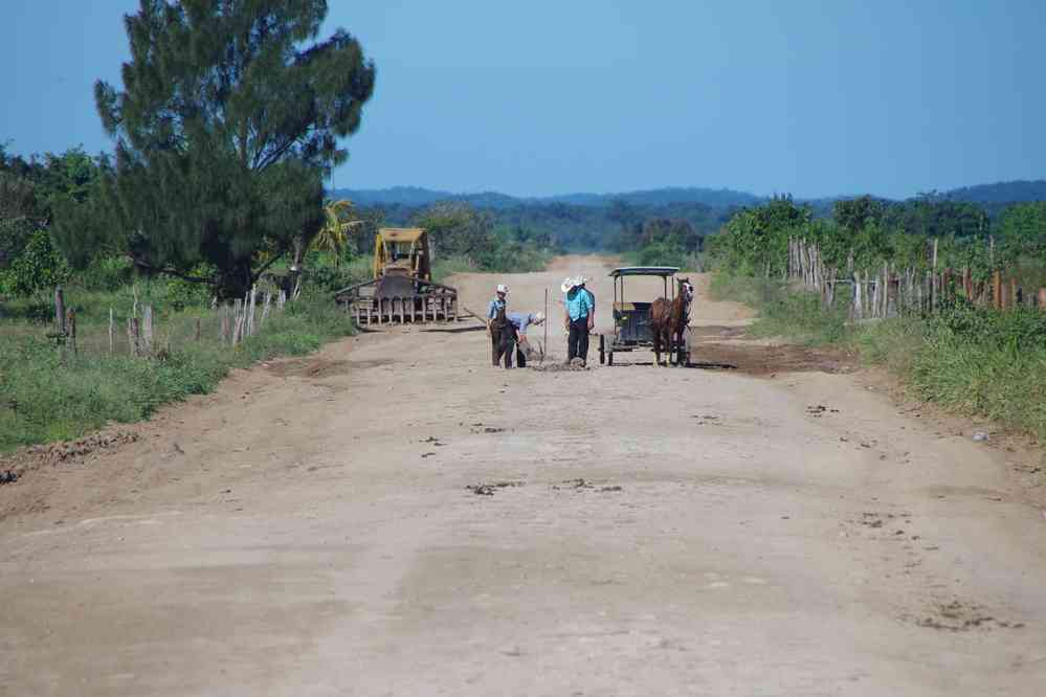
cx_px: 523
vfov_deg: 3.7
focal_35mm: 375
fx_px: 10895
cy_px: 348
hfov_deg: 5.5
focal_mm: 250
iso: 400
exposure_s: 1/320
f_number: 10
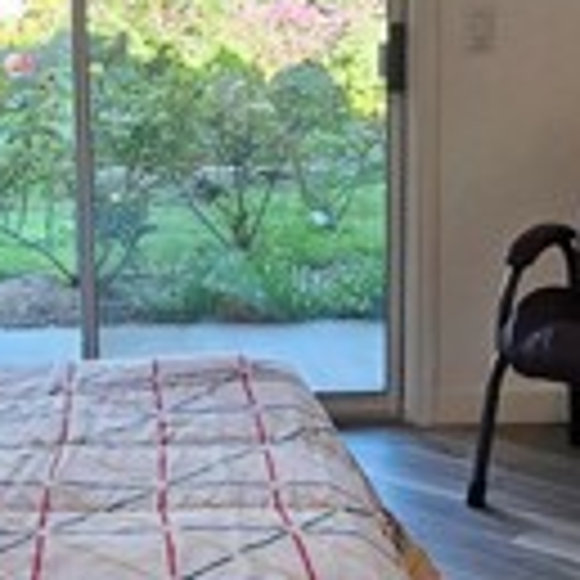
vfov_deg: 30.0
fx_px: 1081
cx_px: 121
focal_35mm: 57
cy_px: 225
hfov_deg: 29.4
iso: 100
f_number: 2.2
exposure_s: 1/60
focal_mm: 2.2
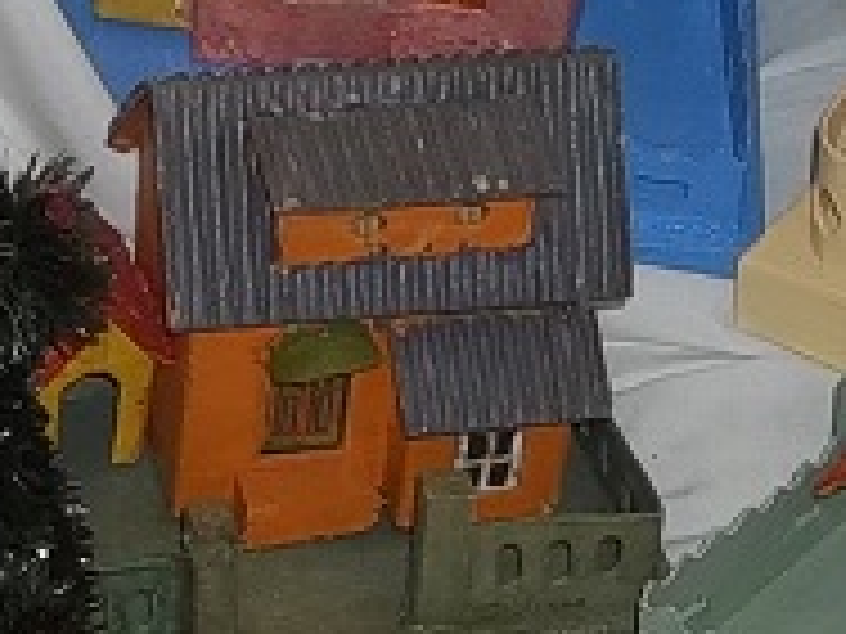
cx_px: -212
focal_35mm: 227
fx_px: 5548
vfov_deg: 6.5
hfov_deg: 8.6
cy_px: 151
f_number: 5
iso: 80
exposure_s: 1/40
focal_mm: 9.3
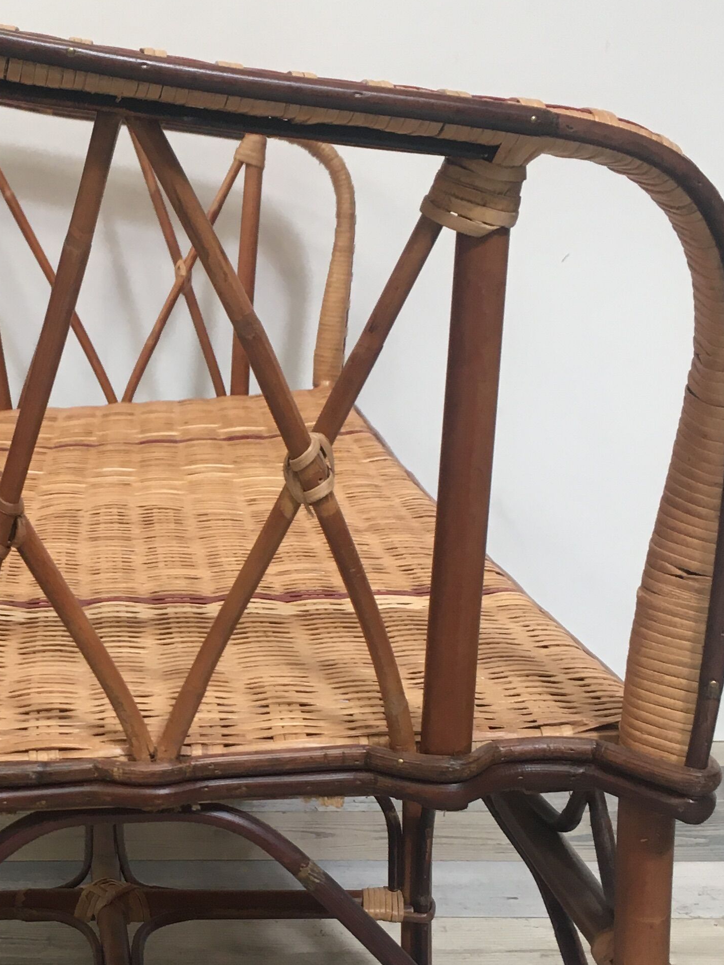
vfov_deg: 31.5
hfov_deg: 23.3
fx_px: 1701
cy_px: 606
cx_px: 54
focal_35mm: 61
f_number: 2.2
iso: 64
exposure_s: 1/33
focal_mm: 4.15
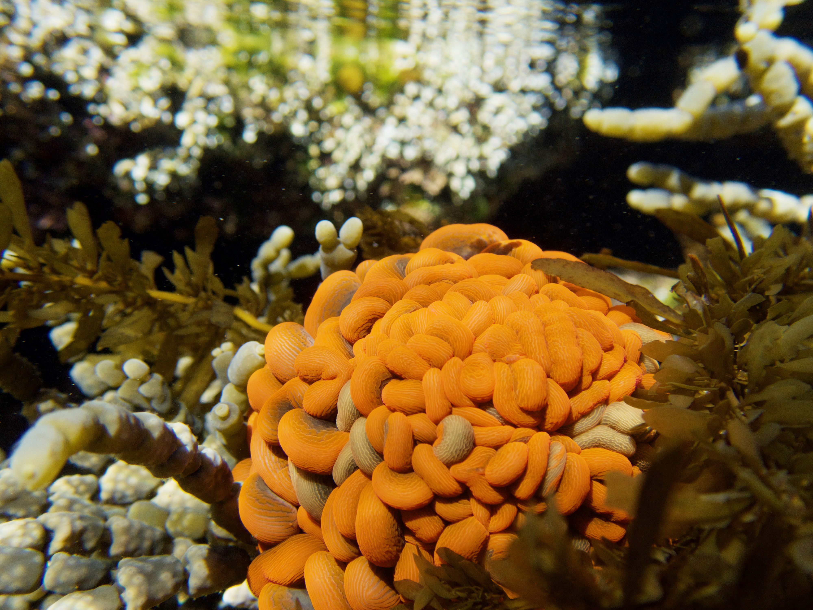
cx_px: 406
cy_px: 305
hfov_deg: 60.0
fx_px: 705
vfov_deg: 46.8
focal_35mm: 30
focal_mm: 5.4
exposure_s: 1/320
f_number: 3.2
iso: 100
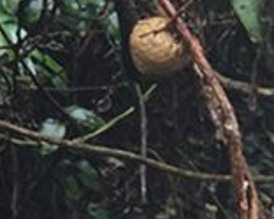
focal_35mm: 109
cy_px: -93
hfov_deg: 15.8
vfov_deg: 13.5
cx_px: -167
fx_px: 884
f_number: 2.2
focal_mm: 4.15
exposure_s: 1/33
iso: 160
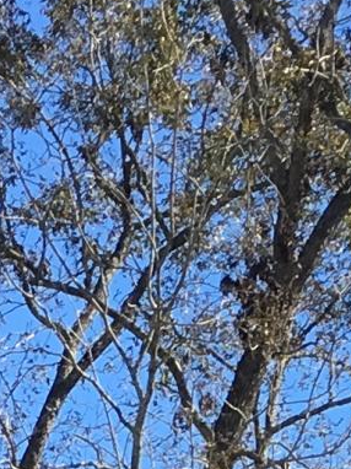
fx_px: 3086
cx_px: 206
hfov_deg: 6.5
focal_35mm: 228
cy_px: 1343
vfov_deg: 7.7
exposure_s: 1/641
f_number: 2.2
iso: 25
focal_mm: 4.15
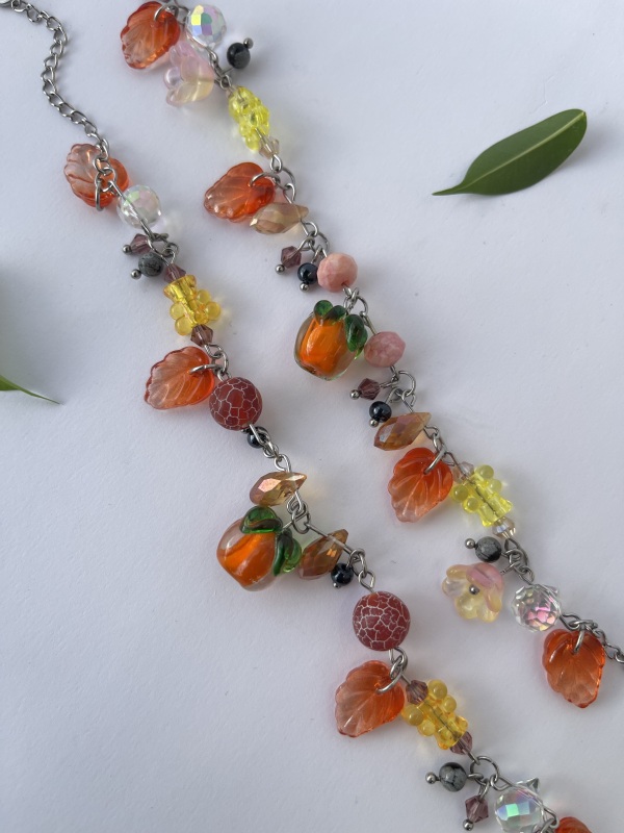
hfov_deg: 54.9
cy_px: 416
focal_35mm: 25
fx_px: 601
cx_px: 312
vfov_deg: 69.4
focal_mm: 5.1
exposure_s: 1/938
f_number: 1.6
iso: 50
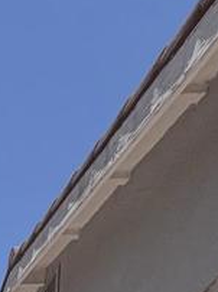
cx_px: -230
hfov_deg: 15.8
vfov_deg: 15.3
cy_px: 695
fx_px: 597
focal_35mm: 71
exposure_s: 1/1976
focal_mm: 2.22
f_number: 2.2
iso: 50
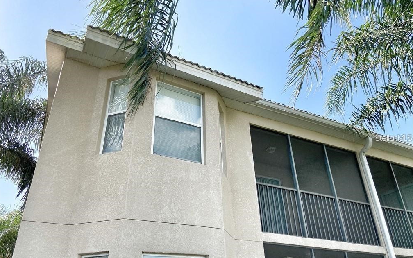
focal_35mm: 28
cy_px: 138
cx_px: 204
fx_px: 315
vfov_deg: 44.5
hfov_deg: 66.5
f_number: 1.8
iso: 32
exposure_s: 1/865
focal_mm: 4.25
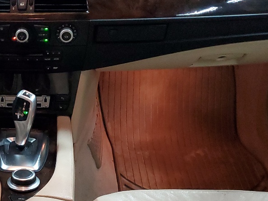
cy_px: 162
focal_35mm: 70
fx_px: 542
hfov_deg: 26.7
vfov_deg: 20.8
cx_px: 22
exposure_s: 1/40
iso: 365
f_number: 1.5
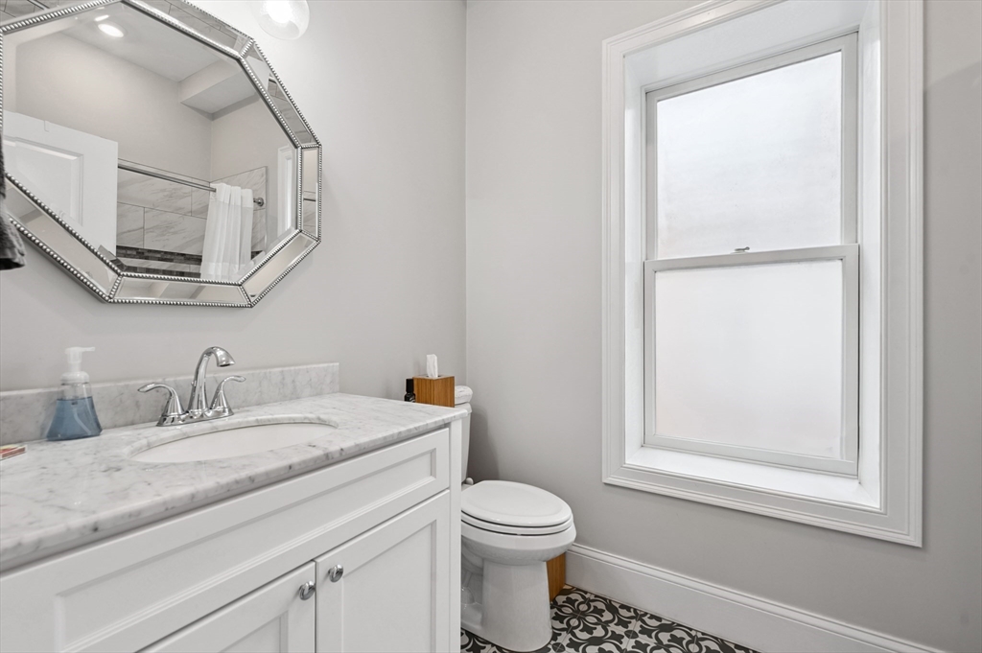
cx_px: 491
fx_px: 409
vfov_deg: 77.2
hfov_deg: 100.4
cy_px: 326
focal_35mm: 15
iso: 100
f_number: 8
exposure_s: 1/15
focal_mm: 15
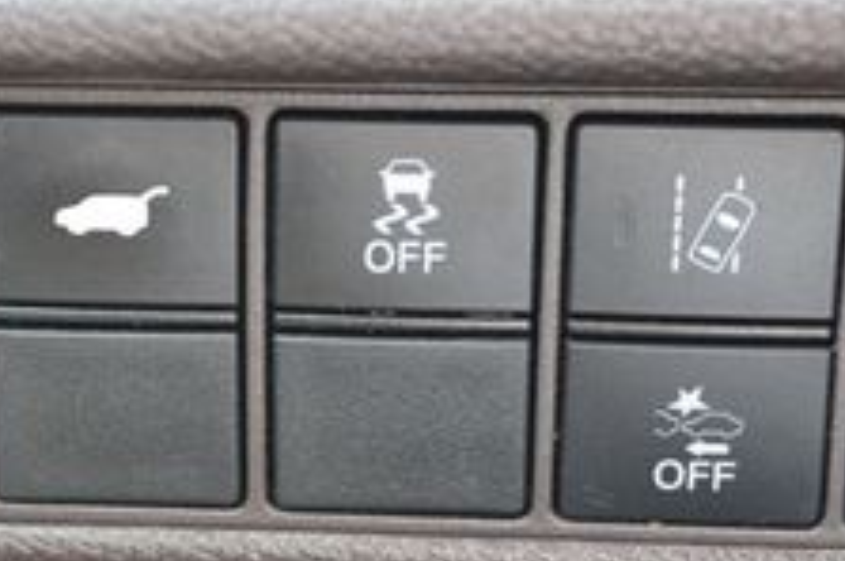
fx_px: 2625
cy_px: 413
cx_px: 159
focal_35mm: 112
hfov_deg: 18.1
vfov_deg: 12.2
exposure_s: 1/60
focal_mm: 26
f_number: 4.5
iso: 800
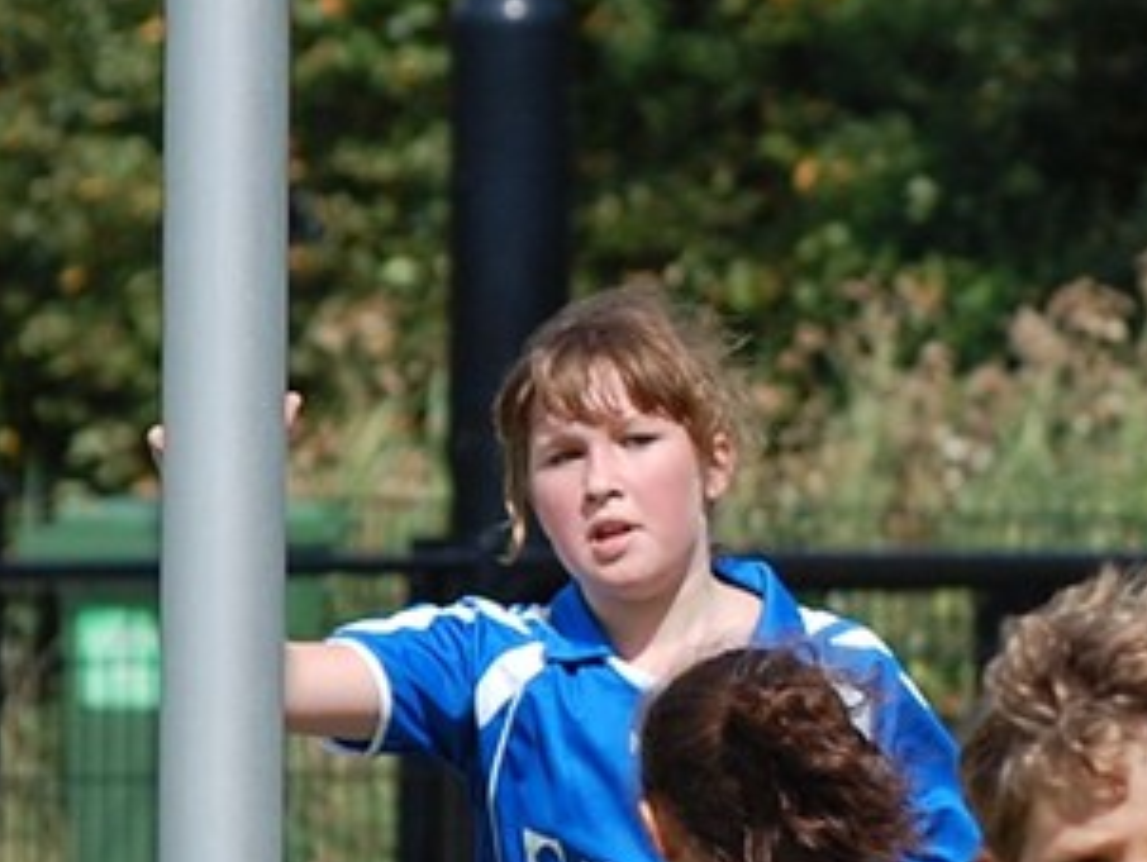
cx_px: 1660
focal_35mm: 537
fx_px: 17808
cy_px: 832
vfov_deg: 2.8
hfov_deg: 3.7
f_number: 4.8
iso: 200
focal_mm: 110
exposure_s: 1/1250
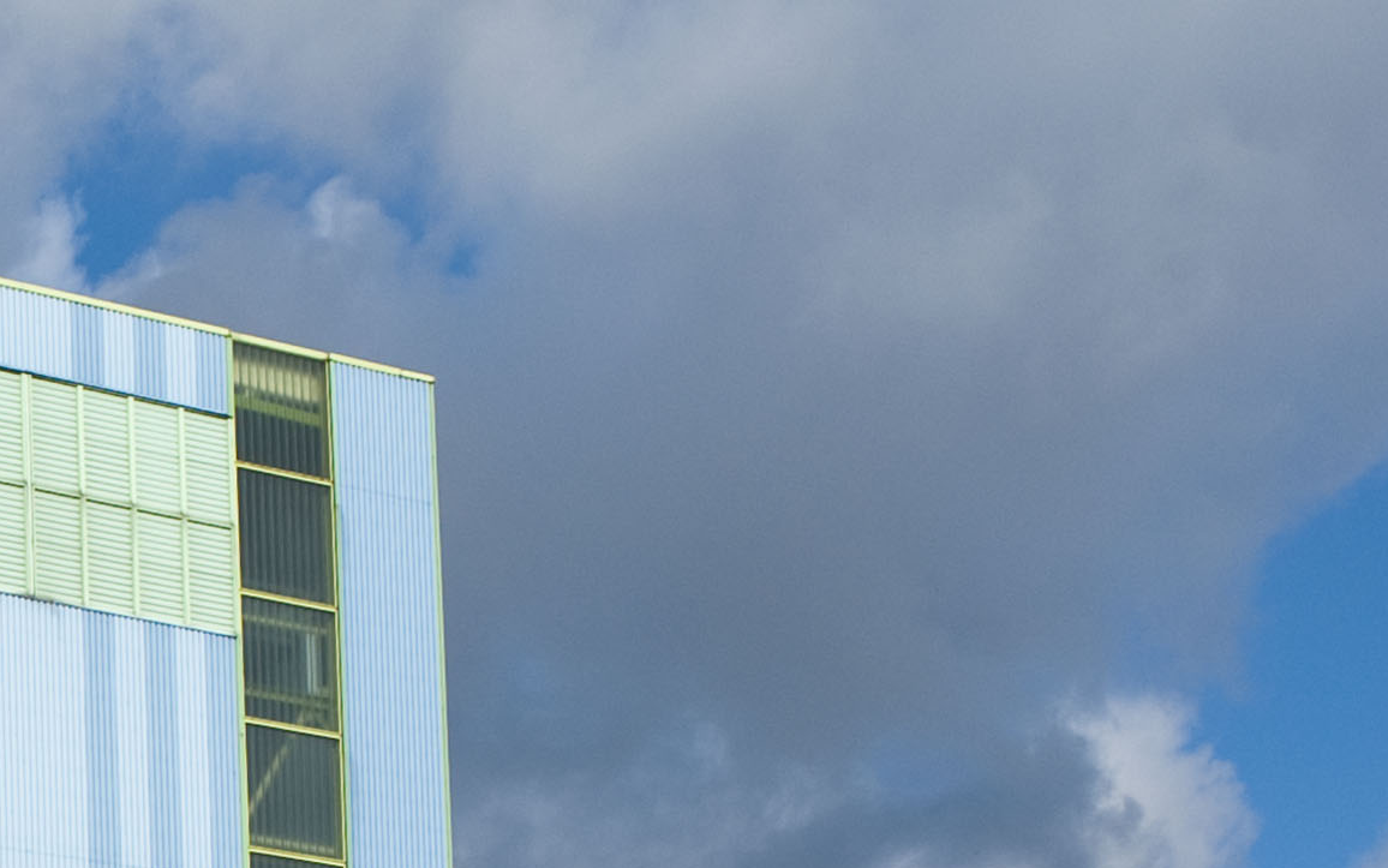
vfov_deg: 10.7
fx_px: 4540
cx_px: -732
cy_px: 1076
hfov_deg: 15.9
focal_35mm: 120
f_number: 6.3
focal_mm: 32
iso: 200
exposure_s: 1/2000
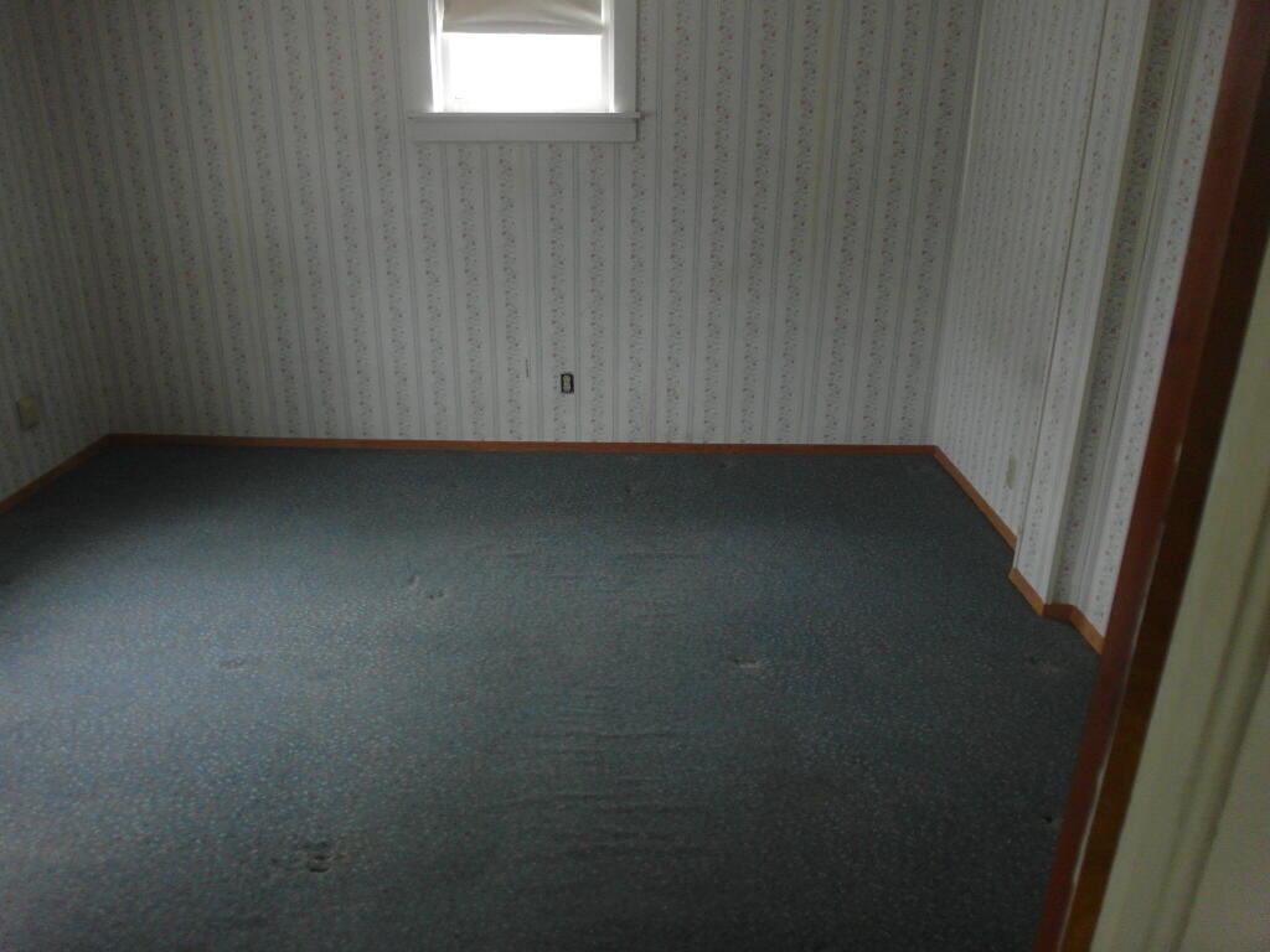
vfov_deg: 56.8
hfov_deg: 71.6
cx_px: 635
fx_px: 881
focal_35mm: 24
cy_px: 476
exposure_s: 1/8
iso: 400
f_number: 1.4
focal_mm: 5.2
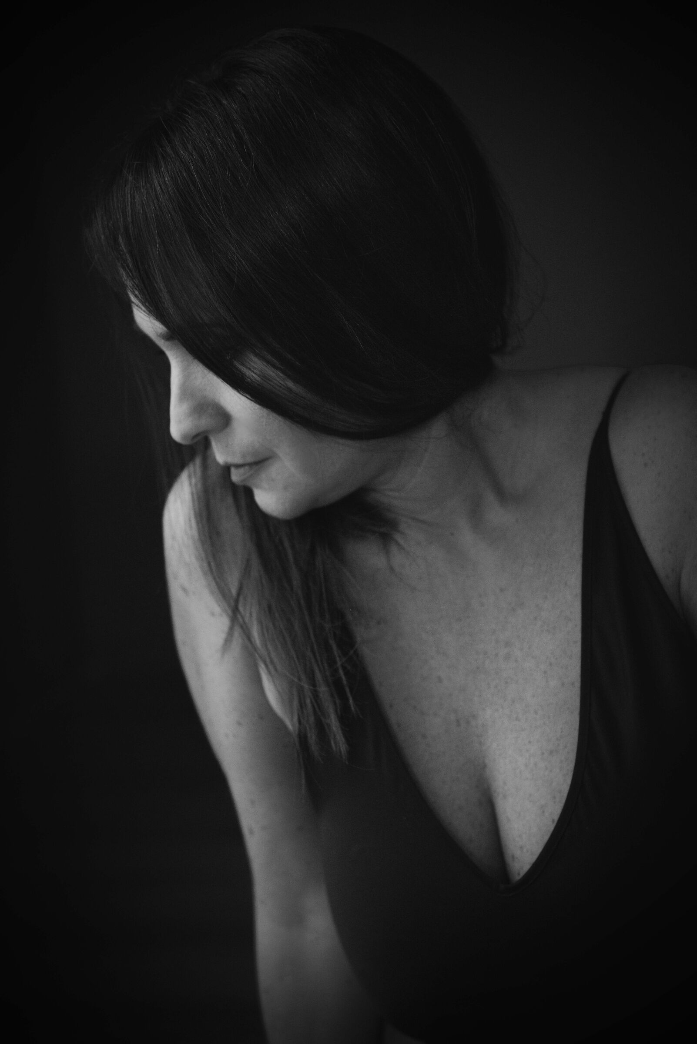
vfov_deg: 35.6
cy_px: 522
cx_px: 348
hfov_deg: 24.2
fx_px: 1625
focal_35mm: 56
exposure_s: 1/100
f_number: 3.2
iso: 2500
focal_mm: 56
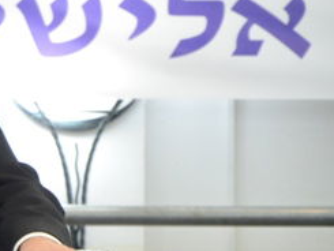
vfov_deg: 3.0
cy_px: 127
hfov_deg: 4.0
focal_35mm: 493
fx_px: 4755
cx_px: -210
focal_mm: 105
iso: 1600
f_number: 5.6
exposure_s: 1/50
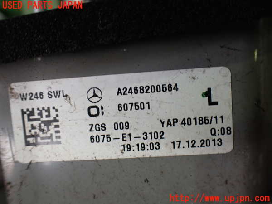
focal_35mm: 30
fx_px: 236
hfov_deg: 60.0
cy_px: 102
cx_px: 136
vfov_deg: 46.8
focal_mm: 5.4
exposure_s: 1/125
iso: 200
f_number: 2.3
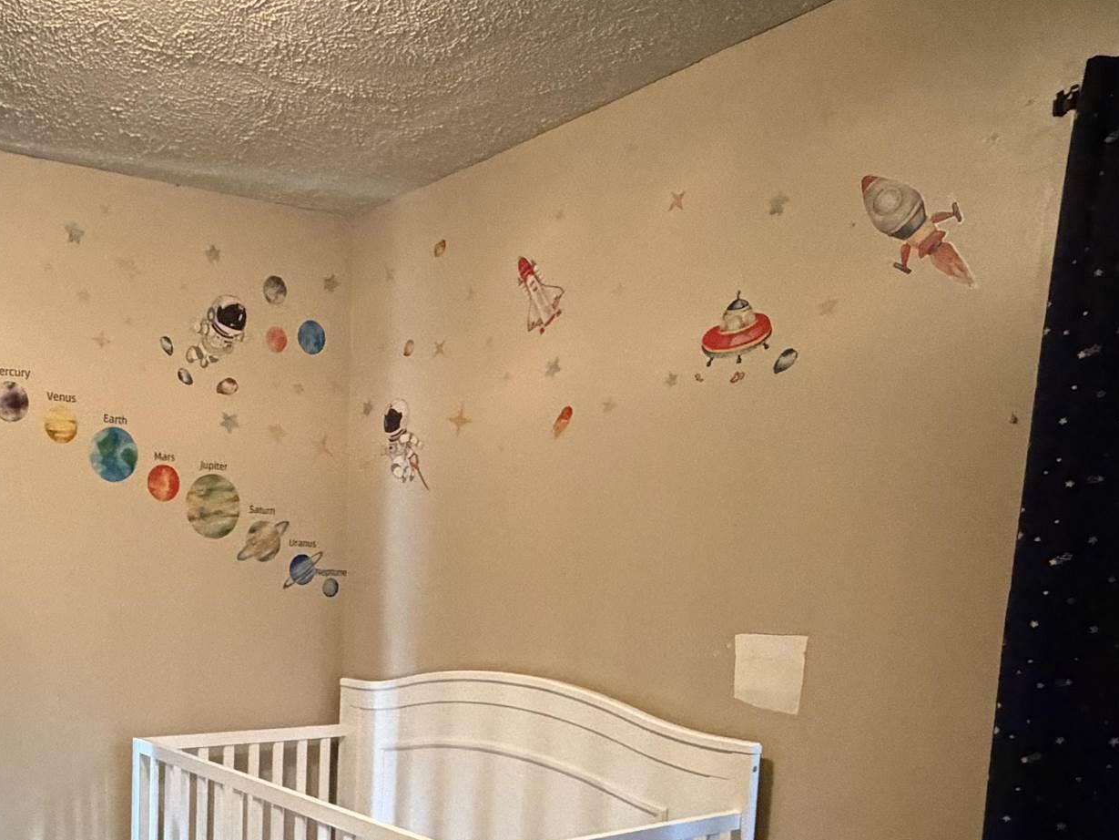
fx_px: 1132
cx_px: 181
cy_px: 737
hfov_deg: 48.7
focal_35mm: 35
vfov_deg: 38.3
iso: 1250
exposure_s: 1/30
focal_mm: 2.22
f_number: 2.2
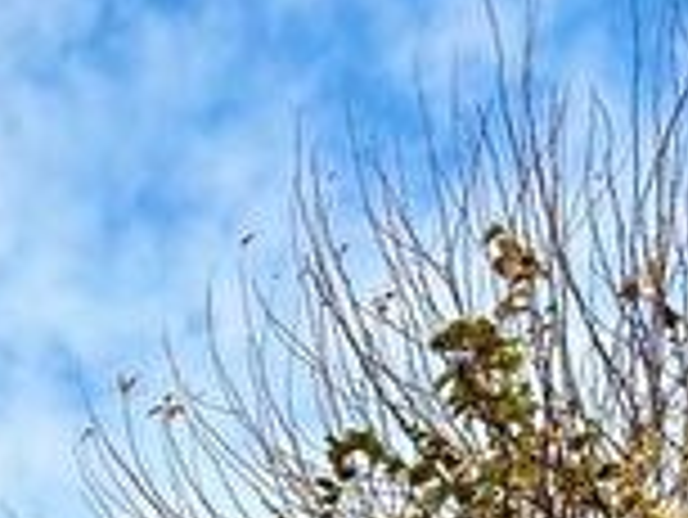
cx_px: -238
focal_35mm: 64
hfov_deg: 25.4
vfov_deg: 17.1
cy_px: 1029
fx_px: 1273
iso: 50
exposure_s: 1/734
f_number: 2.2
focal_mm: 2.22
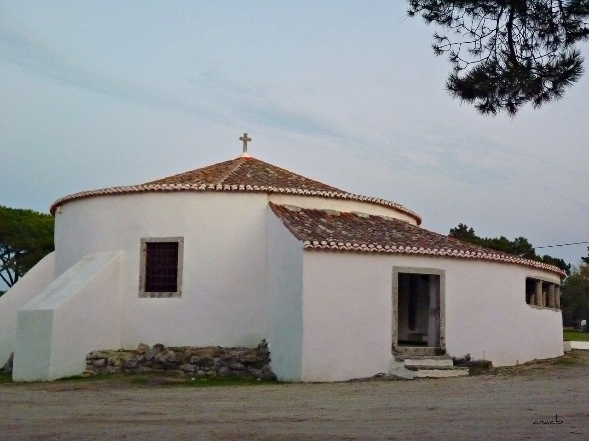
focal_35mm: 48
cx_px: 294
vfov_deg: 30.3
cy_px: 220
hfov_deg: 39.7
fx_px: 817
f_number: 3.2
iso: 800
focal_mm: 8.5
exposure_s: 1/40
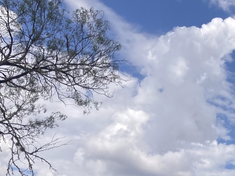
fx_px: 530
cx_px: 297
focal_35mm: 78
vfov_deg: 18.1
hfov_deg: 22.6
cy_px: 200
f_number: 1.8
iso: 20
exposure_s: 1/3040
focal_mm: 3.99
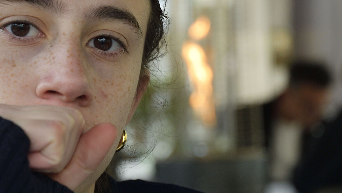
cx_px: 103
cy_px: 59
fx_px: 1460
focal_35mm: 161
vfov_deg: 7.5
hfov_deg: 13.3
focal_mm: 50
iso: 400
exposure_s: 1/200
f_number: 3.5
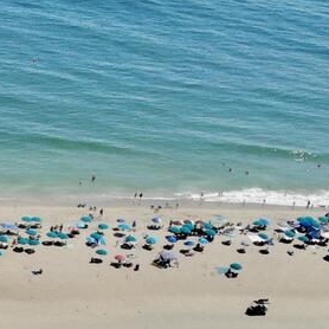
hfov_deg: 14.8
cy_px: 485
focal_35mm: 110
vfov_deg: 14.8
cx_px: -149
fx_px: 1183
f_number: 2.8
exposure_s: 1/1480
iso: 102
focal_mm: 4.5
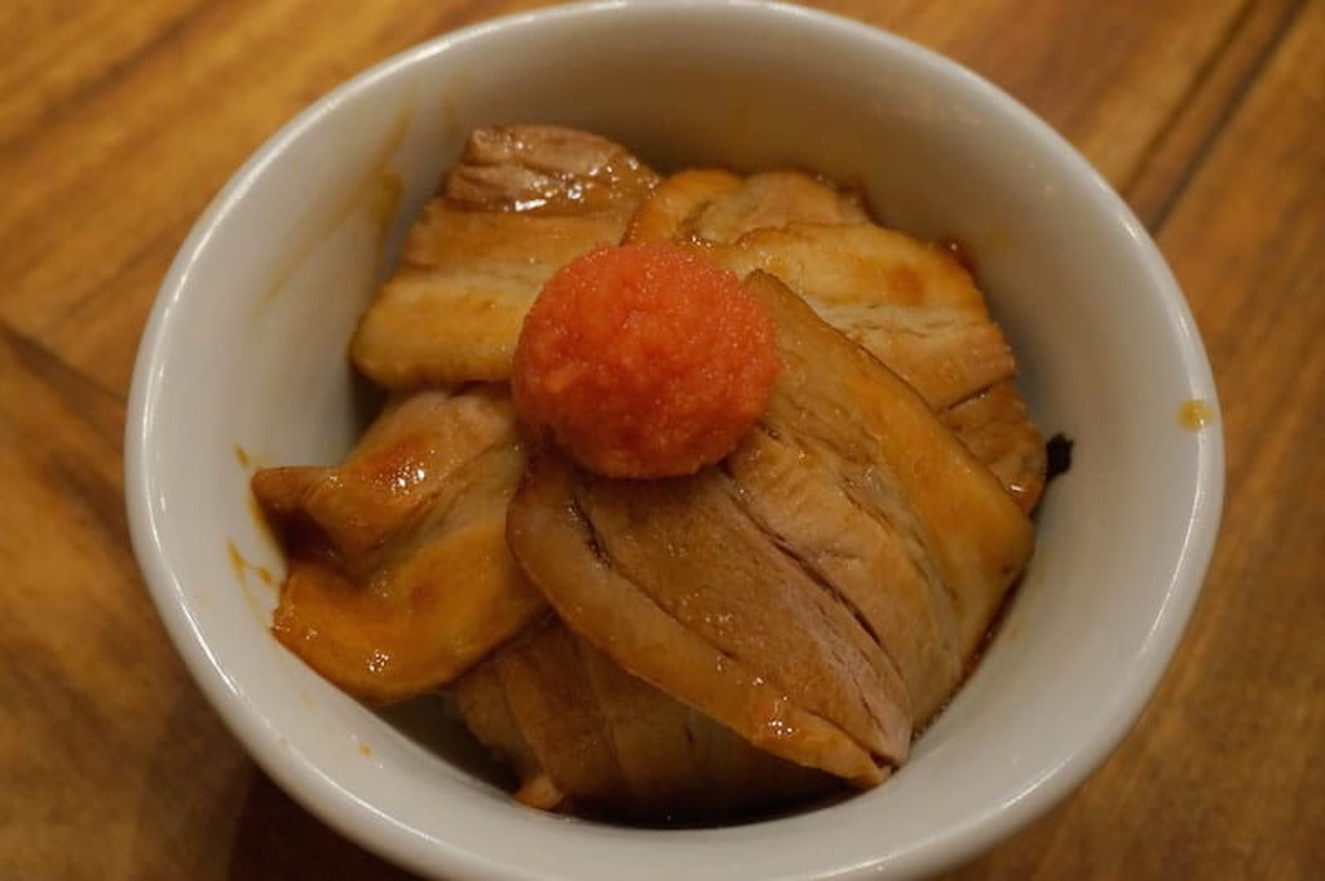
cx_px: 662
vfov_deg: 39.9
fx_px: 1214
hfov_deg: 57.3
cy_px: 440
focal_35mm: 33
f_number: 4
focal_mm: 22
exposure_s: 1/60
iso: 1600
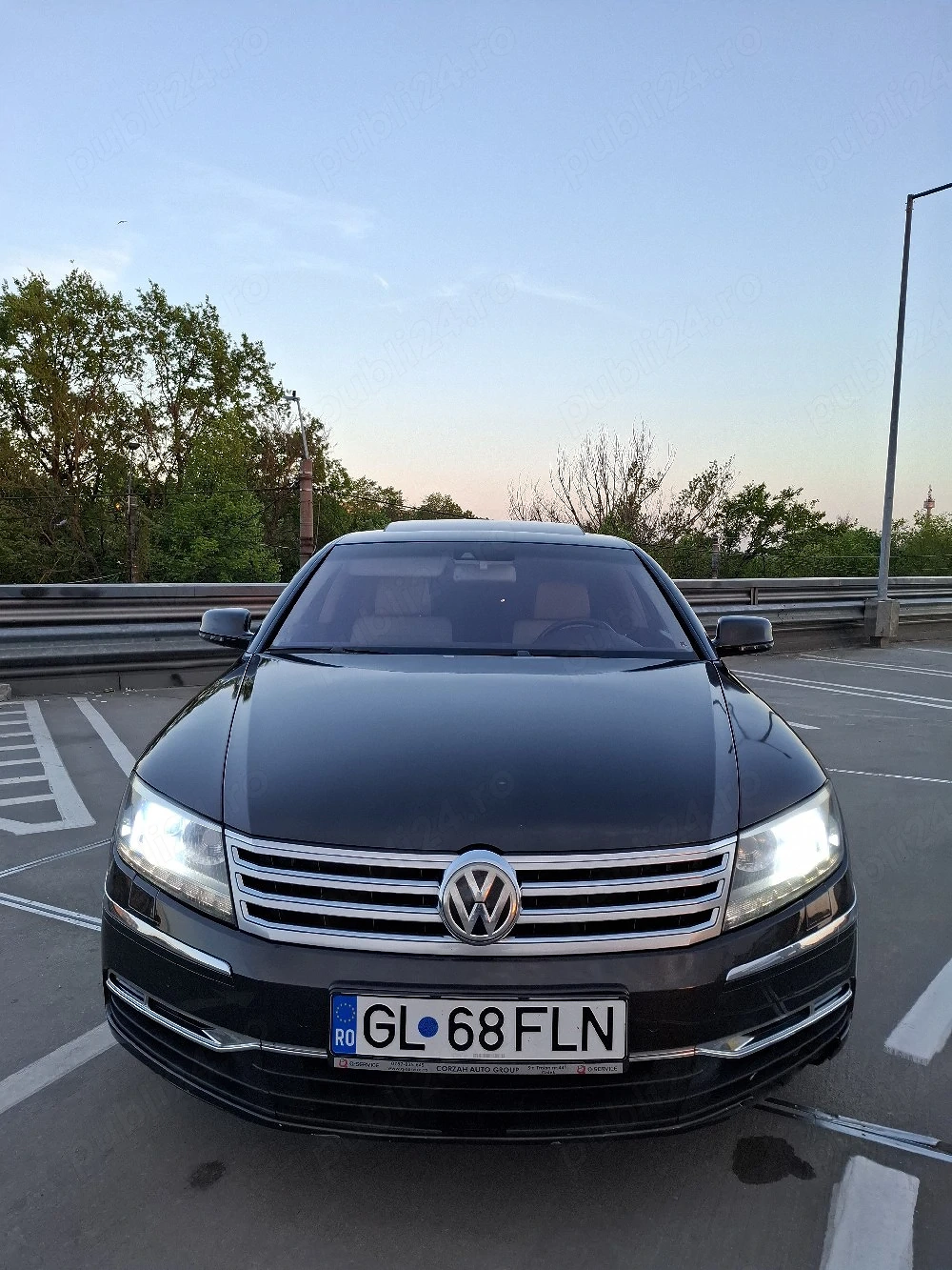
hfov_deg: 58.9
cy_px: 635
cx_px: 476
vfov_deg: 73.9
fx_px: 843
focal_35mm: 23
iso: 50
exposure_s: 1/141
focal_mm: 5.54
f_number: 1.8
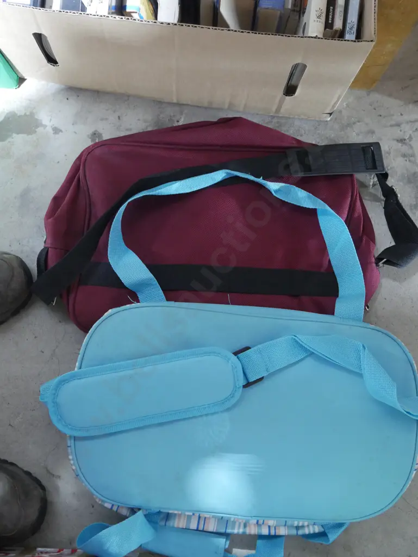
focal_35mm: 40
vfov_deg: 46.8
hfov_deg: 36.0
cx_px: 209
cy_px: 278
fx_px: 643
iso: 3200
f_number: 4.4
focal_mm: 20
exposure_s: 1/30
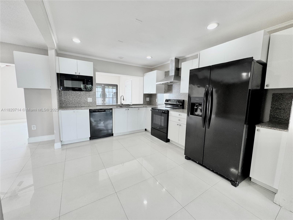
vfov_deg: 85.7
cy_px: 110
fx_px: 119
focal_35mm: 14
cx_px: 146
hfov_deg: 102.1
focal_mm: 2.22
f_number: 2.2
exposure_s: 1/120
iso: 100
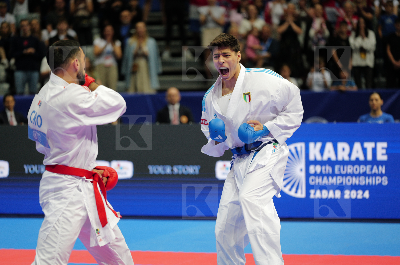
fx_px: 1719
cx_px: 200
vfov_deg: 8.8
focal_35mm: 155
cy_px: 132
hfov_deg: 13.3
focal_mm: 155
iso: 2000
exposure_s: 1/1000
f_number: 2.8
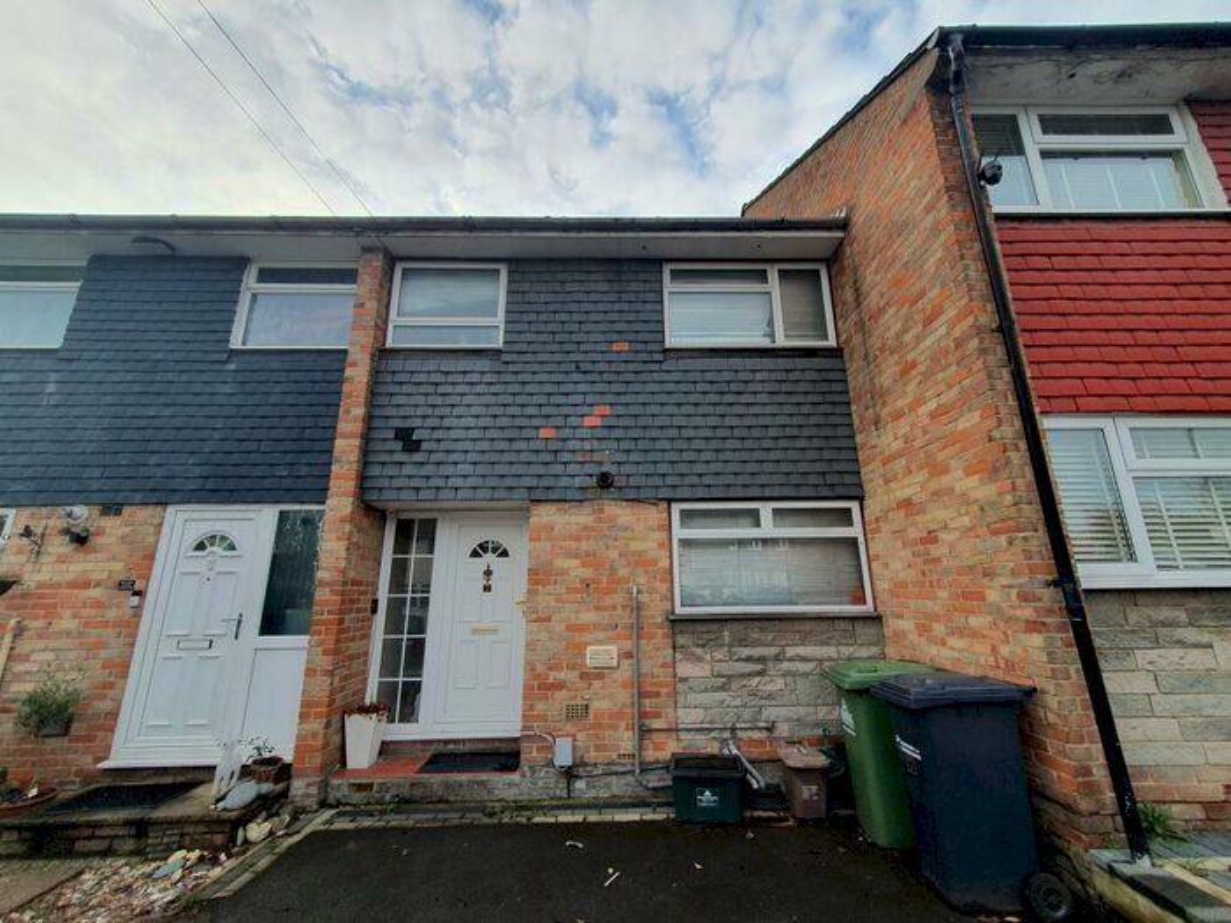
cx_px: 616
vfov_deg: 89.9
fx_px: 462
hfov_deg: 106.2
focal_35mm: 13
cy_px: 462
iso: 50
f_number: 2.2
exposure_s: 1/331
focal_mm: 1.8
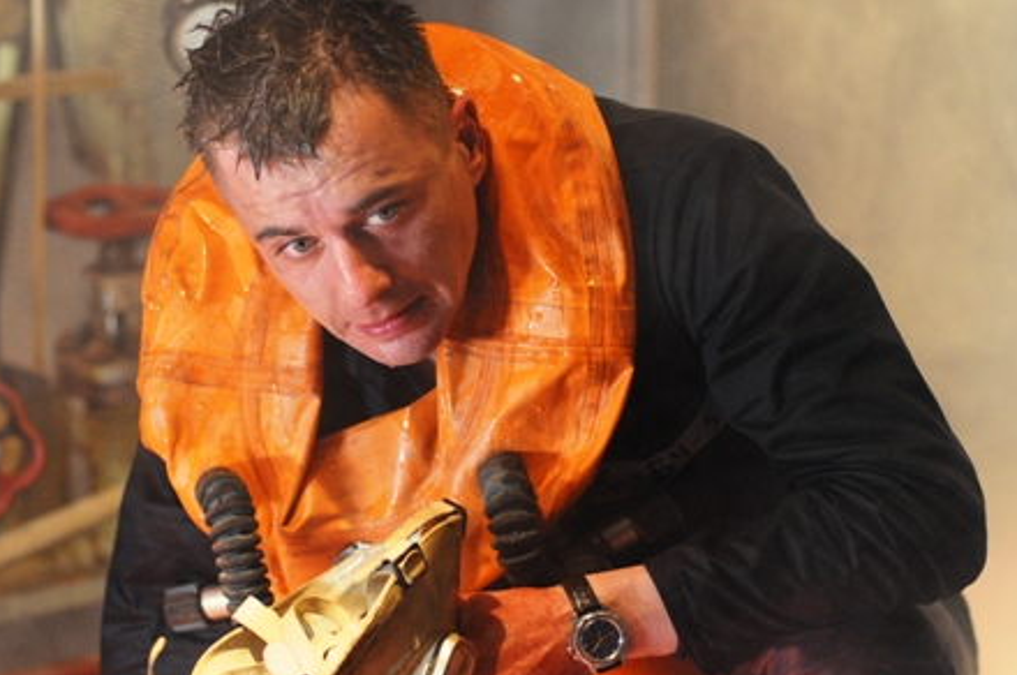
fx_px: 3075
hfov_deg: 18.8
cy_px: 450
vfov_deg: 12.5
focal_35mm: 109
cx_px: 472
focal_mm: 50
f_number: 2
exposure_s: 1/200
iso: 800
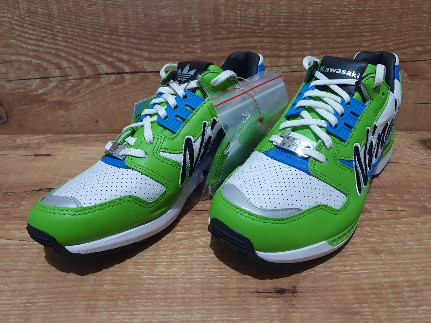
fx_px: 324
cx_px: 216
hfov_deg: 67.3
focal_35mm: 26
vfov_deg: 53.1
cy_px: 162
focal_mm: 4.32
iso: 400
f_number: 1.5
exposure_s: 1/40
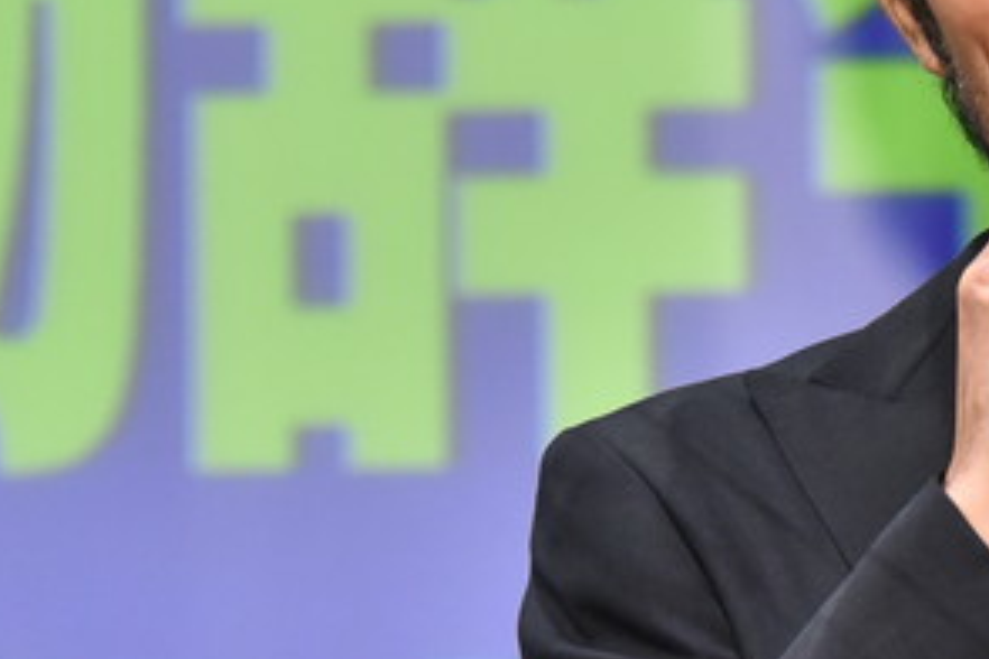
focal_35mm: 579
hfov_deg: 3.6
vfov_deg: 2.4
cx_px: 1174
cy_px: 647
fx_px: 15905
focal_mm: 170
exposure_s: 1/250
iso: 3200
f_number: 7.1
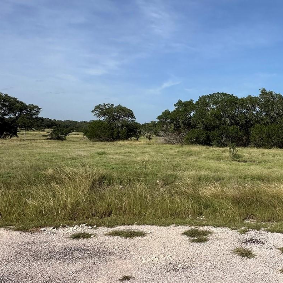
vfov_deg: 51.1
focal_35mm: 32
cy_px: 131
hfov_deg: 47.0
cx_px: 244
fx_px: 296
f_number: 2.2
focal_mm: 2.22
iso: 40
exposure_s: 1/2618
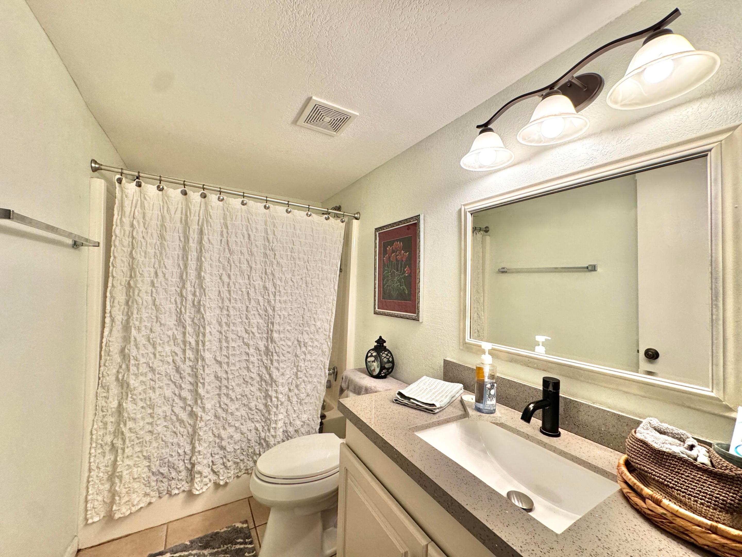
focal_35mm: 14
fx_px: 300
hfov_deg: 102.1
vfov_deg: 85.7
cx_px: 371
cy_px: 278
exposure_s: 1/120
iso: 250
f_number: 2.2
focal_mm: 2.22
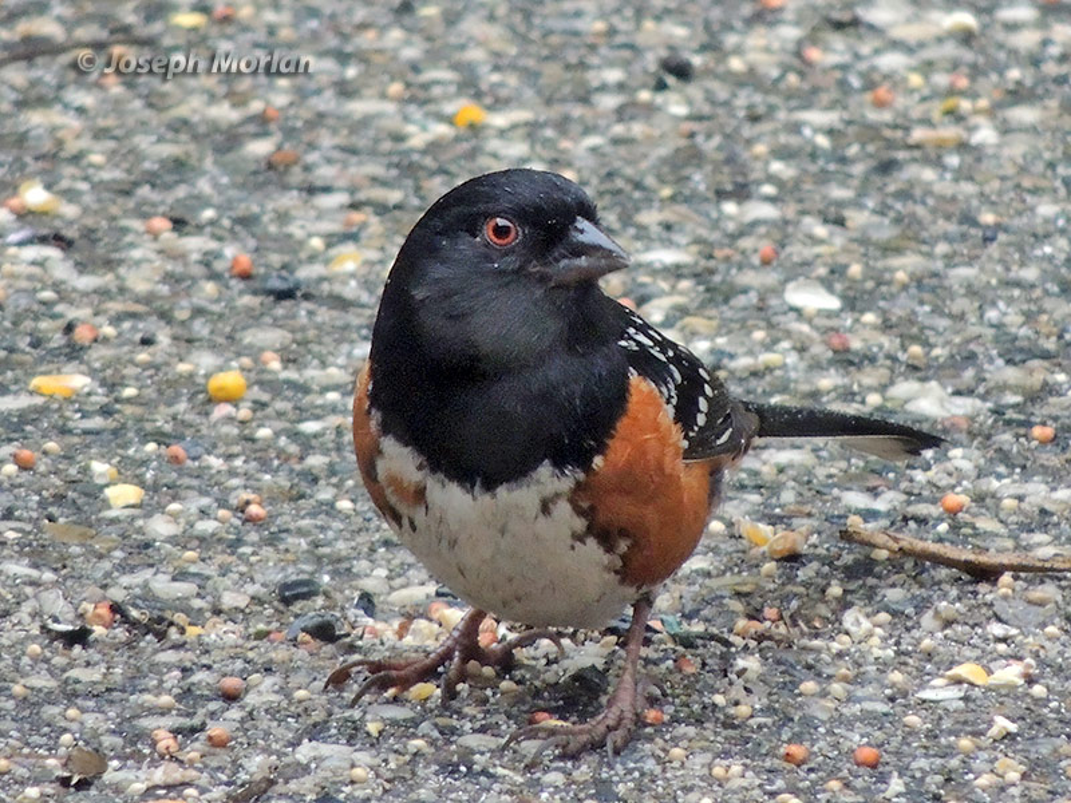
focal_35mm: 1000
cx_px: 536
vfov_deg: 1.5
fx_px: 30939
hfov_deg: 2.0
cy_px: 402
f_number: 5.9
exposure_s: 1/125
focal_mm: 180
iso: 800
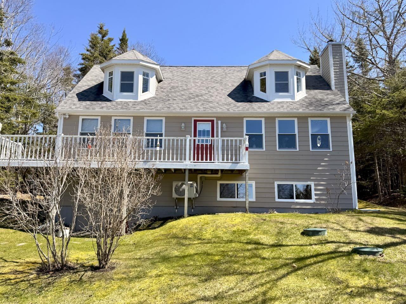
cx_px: 203
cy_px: 152
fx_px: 282
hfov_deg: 71.6
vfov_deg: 56.8
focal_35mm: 24
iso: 80
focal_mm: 6.76
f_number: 1.78
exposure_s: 1/2299
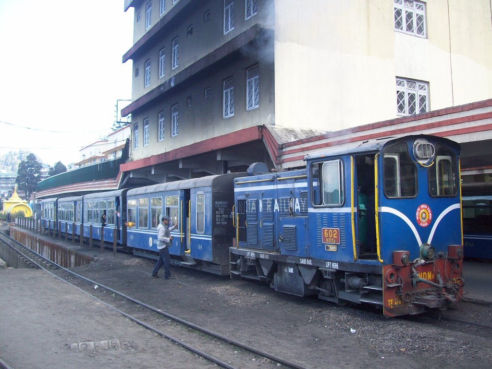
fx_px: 512
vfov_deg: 39.7
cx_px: 246
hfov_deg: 51.4
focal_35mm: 36
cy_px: 184
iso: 80
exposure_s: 1/147
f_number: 2.7
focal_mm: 6
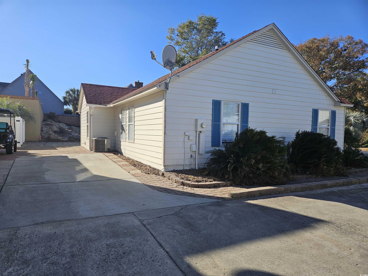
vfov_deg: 58.9
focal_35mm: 23
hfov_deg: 73.9
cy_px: 138
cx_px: 184
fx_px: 245
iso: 25
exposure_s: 1/1576
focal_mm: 5.4
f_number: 1.8
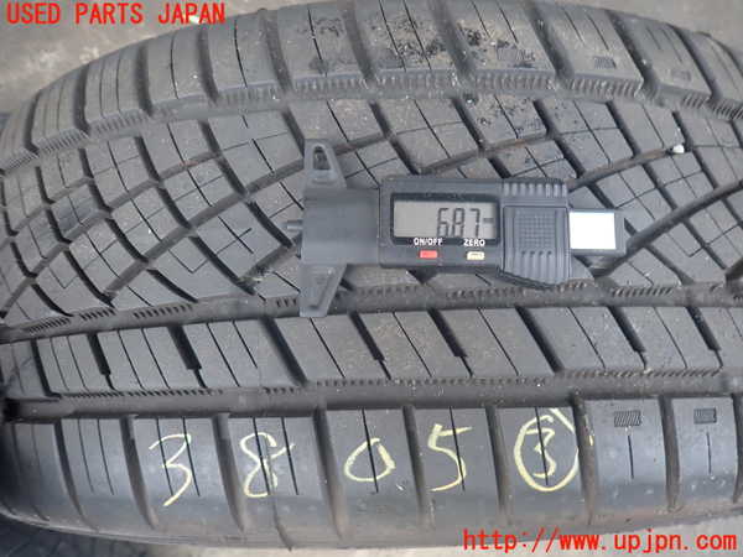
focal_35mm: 25
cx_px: 372
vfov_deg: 54.9
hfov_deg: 69.4
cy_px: 278
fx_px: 537
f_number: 2
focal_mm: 4.5
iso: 125
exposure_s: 1/125
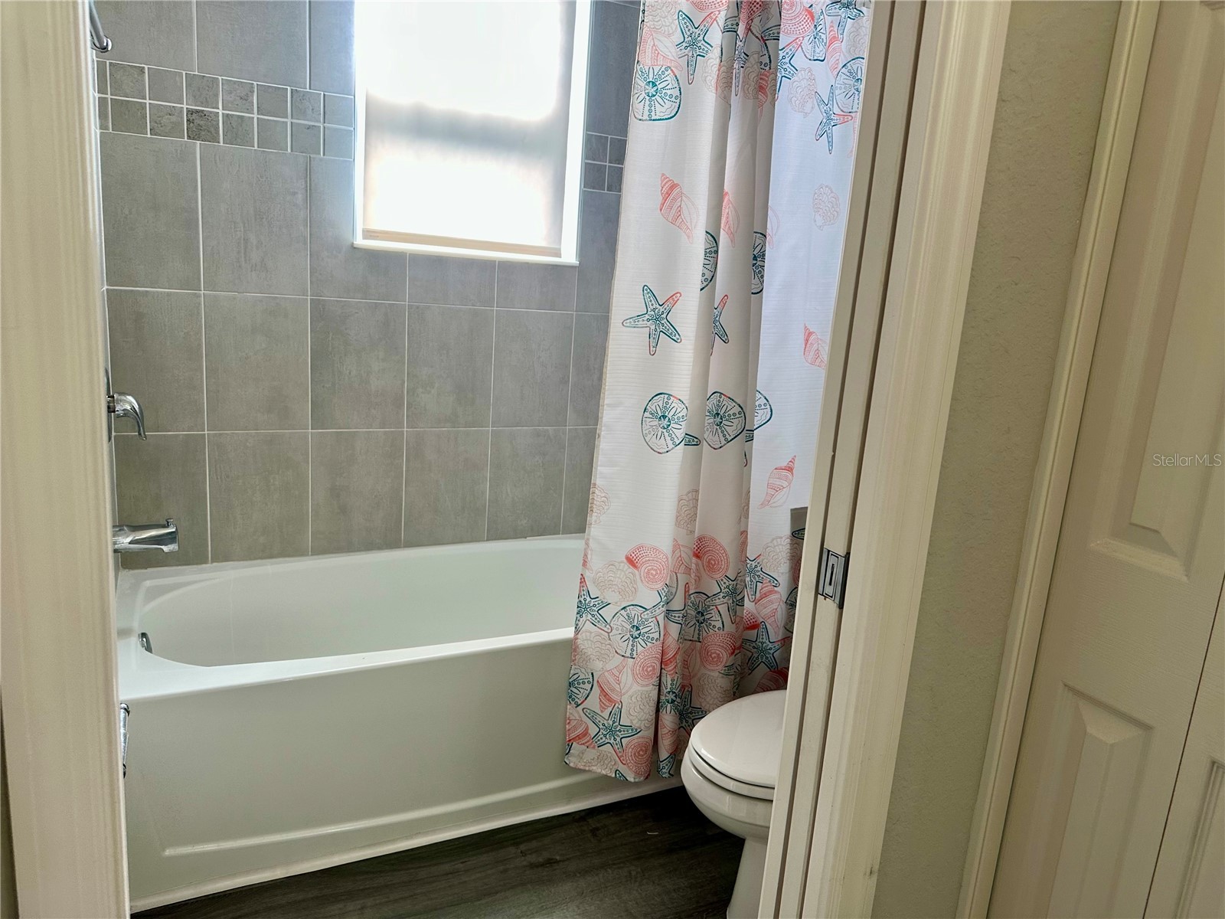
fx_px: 849
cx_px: 612
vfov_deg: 56.8
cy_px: 460
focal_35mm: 24
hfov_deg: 71.6
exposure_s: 1/120
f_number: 1.78
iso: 125
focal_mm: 6.86
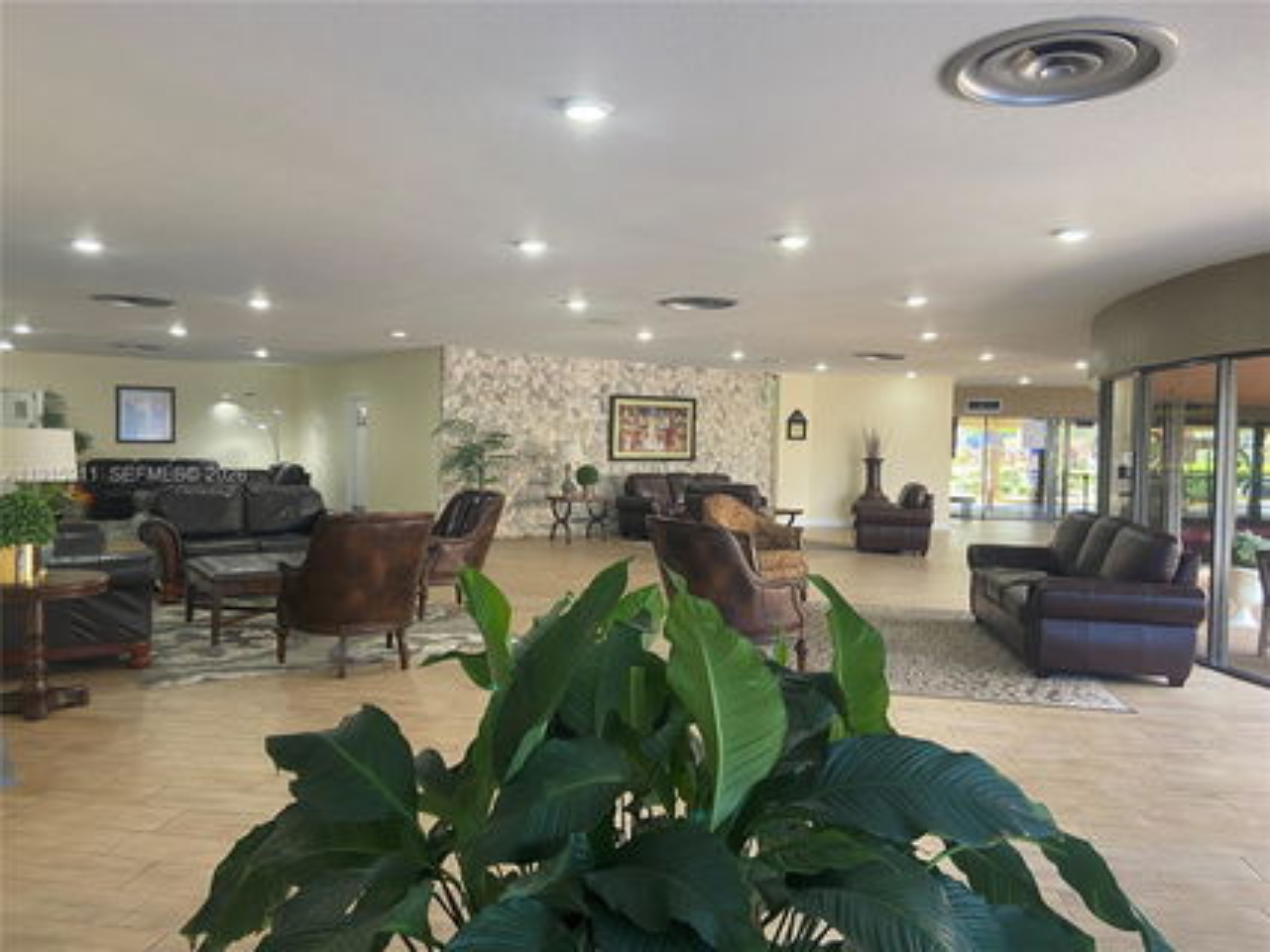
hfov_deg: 67.3
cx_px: 635
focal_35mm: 26
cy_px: 476
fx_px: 954
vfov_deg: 53.0
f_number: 1.8
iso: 100
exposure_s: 1/60
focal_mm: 4.25
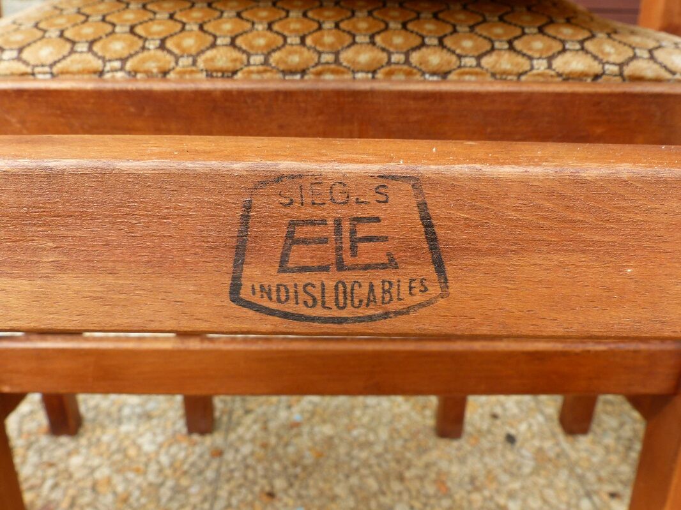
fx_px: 590
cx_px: 340
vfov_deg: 46.8
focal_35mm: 30
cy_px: 255
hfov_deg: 60.0
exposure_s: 1/125
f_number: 4
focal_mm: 5.4
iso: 100
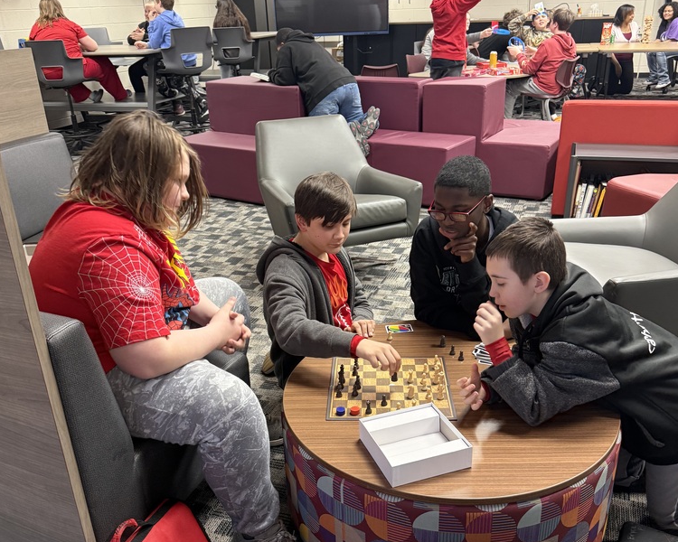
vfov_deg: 45.6
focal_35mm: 32
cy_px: 313
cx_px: 338
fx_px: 642
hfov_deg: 55.7
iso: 250
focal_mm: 6.76
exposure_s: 1/60
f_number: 1.78
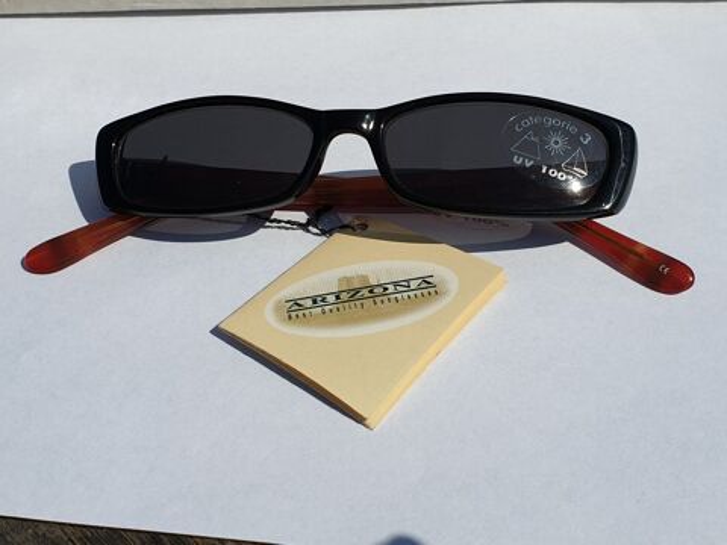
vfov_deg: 53.1
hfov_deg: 67.3
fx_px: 546
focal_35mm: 26
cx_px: 364
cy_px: 272
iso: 50
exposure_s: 1/4950
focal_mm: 4.3
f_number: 2.4
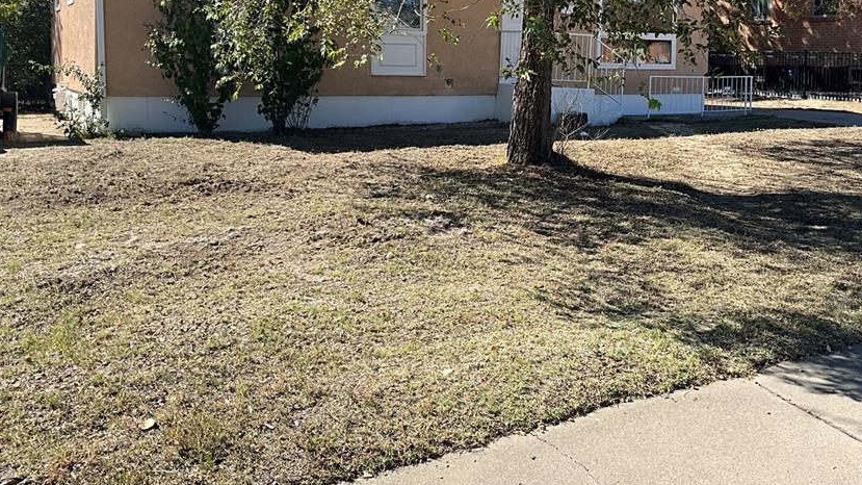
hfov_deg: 51.2
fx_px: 891
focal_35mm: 39
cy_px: 111
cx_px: 527
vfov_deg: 29.8
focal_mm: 3
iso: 25
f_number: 1.8
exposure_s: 1/962
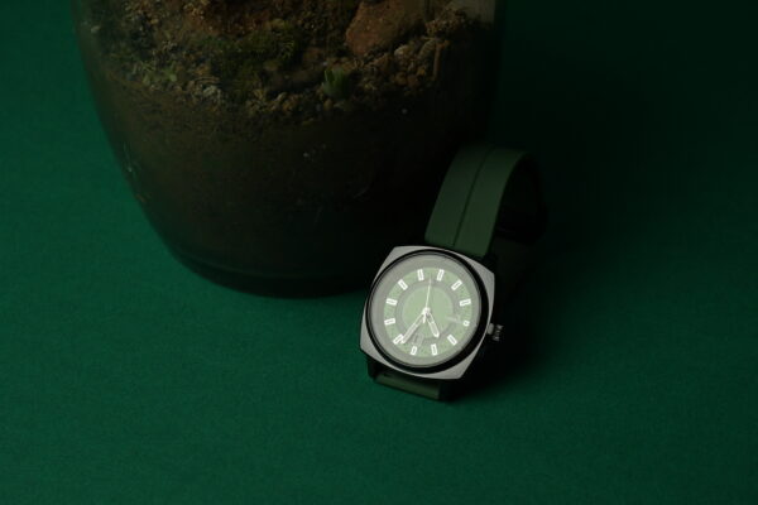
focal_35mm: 135
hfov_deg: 15.2
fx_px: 2842
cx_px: 379
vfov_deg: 10.2
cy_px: 252
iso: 2500
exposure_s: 1/500
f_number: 11
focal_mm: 90
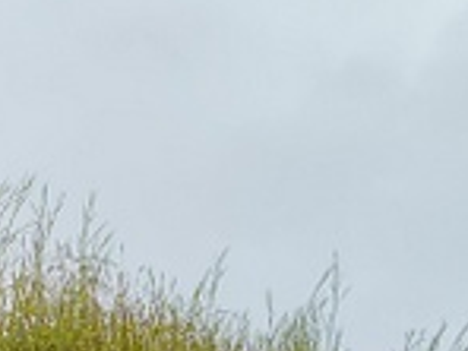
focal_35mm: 162
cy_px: 860
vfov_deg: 8.4
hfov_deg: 11.3
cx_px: -389
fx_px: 2190
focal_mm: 5.56
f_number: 1.8
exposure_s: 1/1229
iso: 101
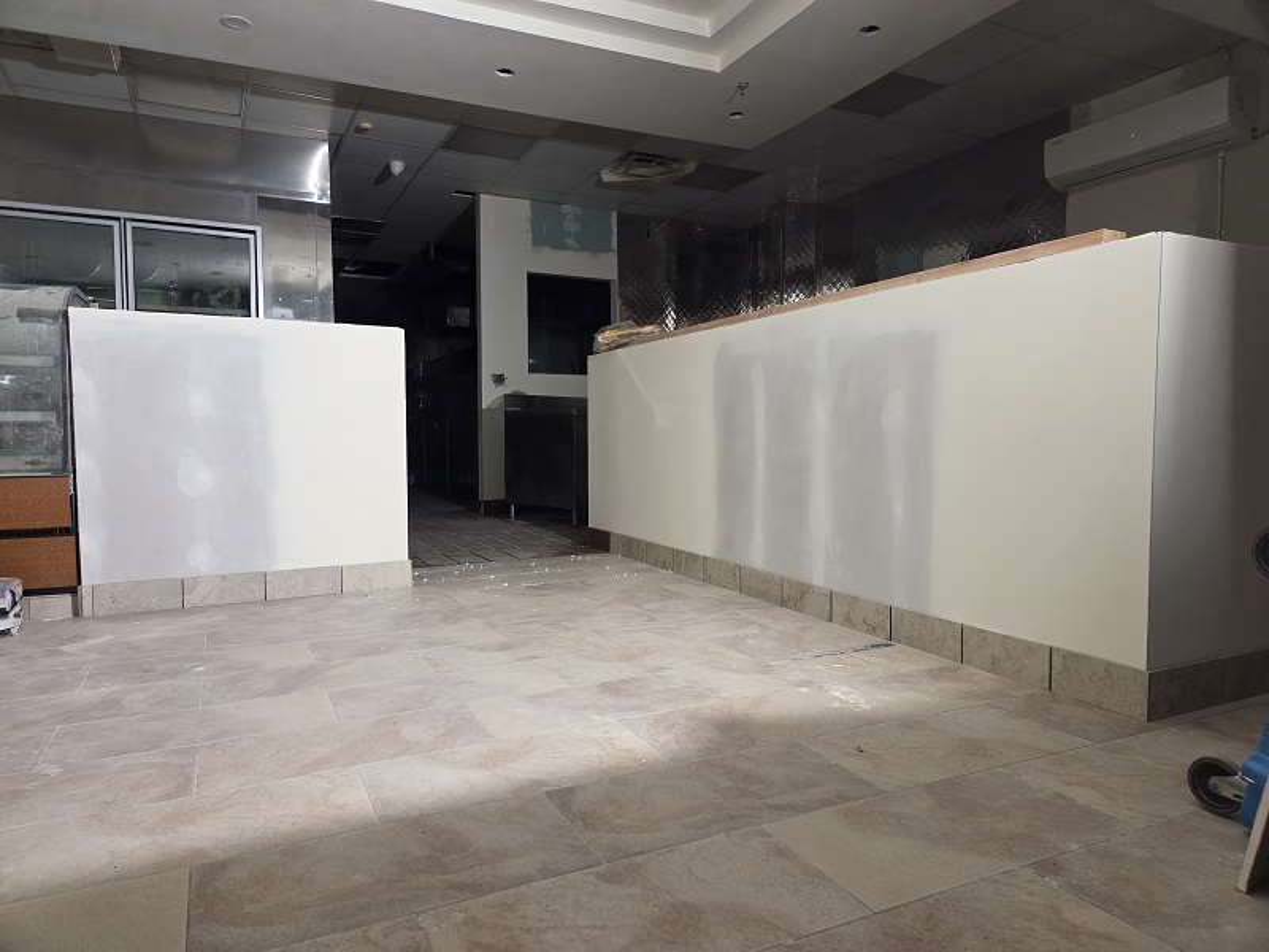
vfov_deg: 58.9
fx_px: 843
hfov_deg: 73.9
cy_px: 476
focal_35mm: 23
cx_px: 634
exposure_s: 1/120
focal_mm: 5.4
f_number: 1.8
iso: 800
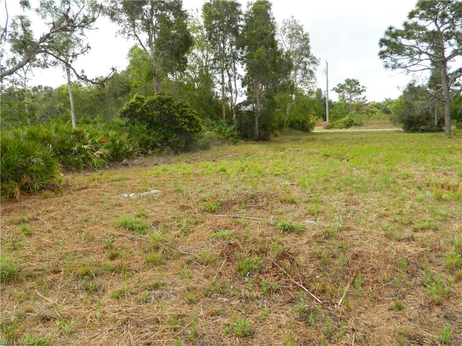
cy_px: 173
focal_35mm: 31
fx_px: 414
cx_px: 231
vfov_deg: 45.4
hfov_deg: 58.4
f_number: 3.2
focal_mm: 5.6
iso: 80
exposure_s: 1/320
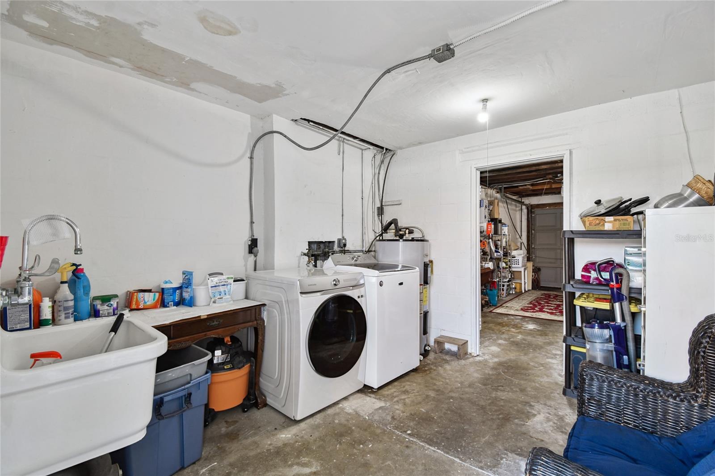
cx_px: 358
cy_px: 238
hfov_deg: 100.4
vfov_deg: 77.3
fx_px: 298
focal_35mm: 15
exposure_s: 1/13
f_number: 7.1
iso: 100
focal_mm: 10
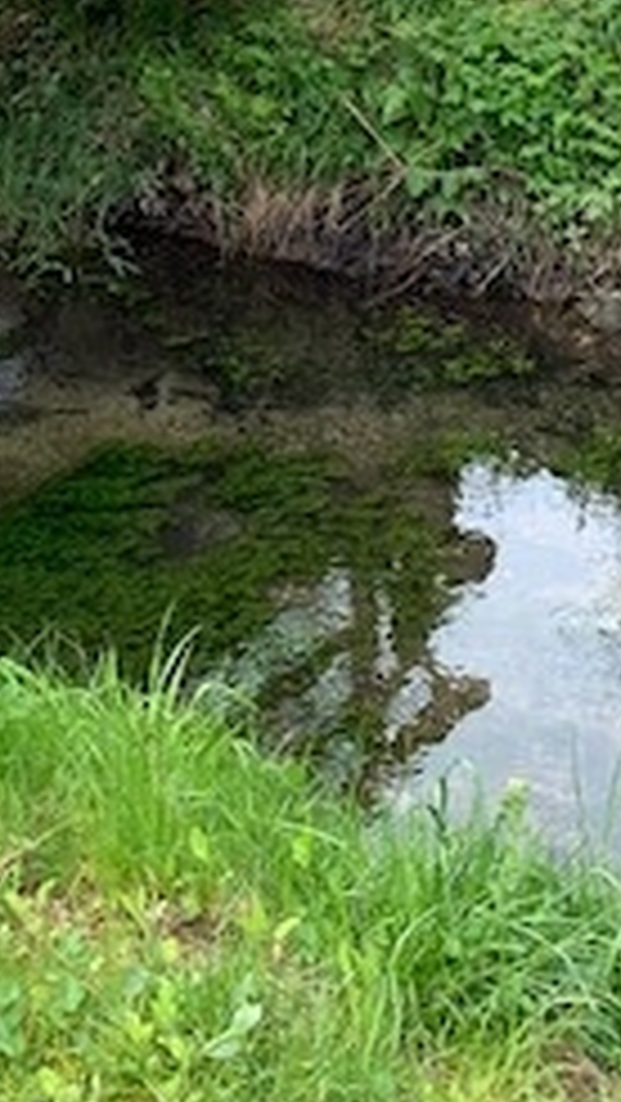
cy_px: -297
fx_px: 2164
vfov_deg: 25.1
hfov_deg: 16.2
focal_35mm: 74
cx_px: 112
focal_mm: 4.25
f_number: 1.8
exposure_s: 1/431
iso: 25
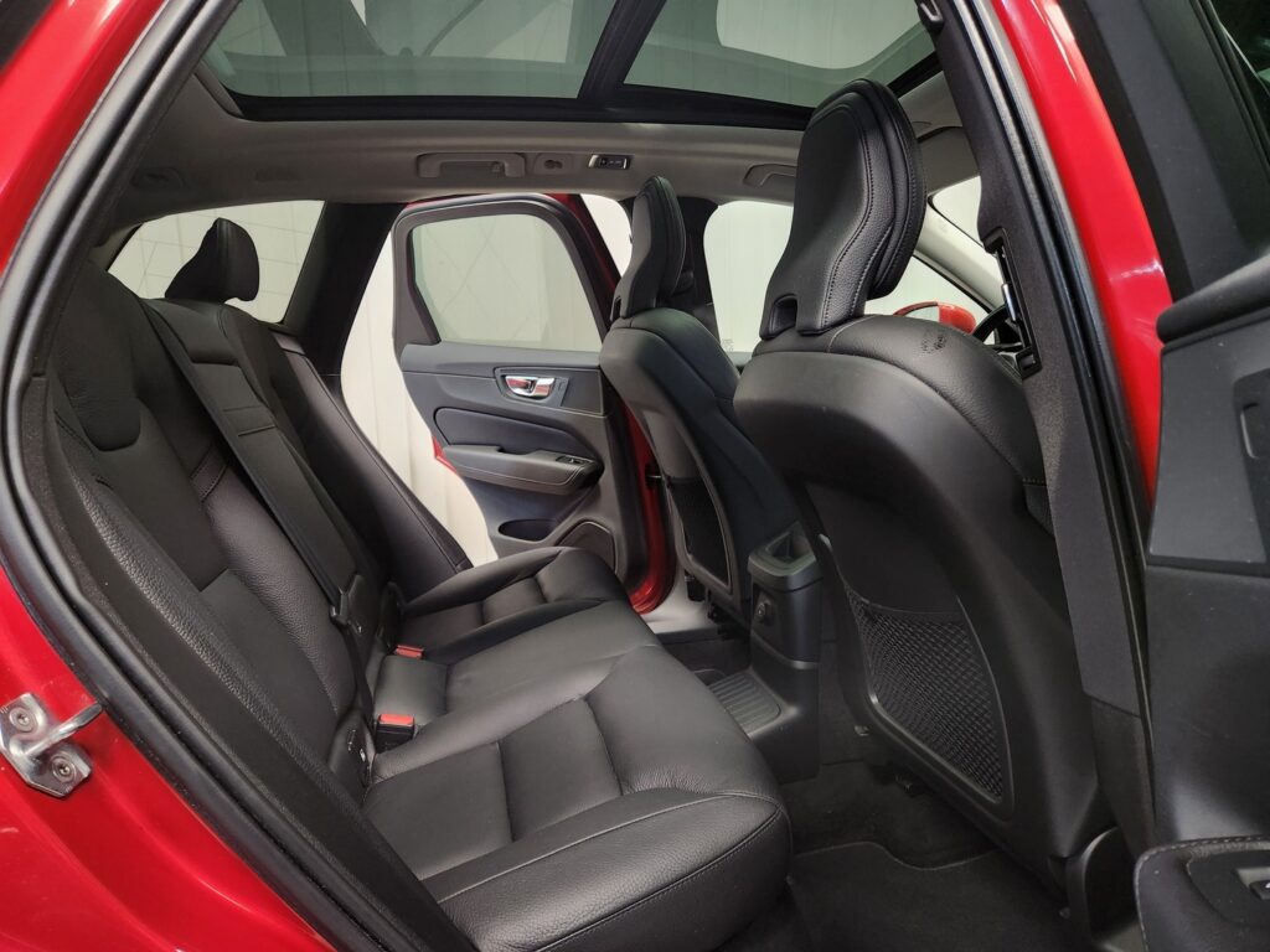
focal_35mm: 23
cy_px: 476
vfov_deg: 58.9
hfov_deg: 73.9
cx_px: 635
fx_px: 844
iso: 400
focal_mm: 5.4
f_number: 1.8
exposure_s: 1/100
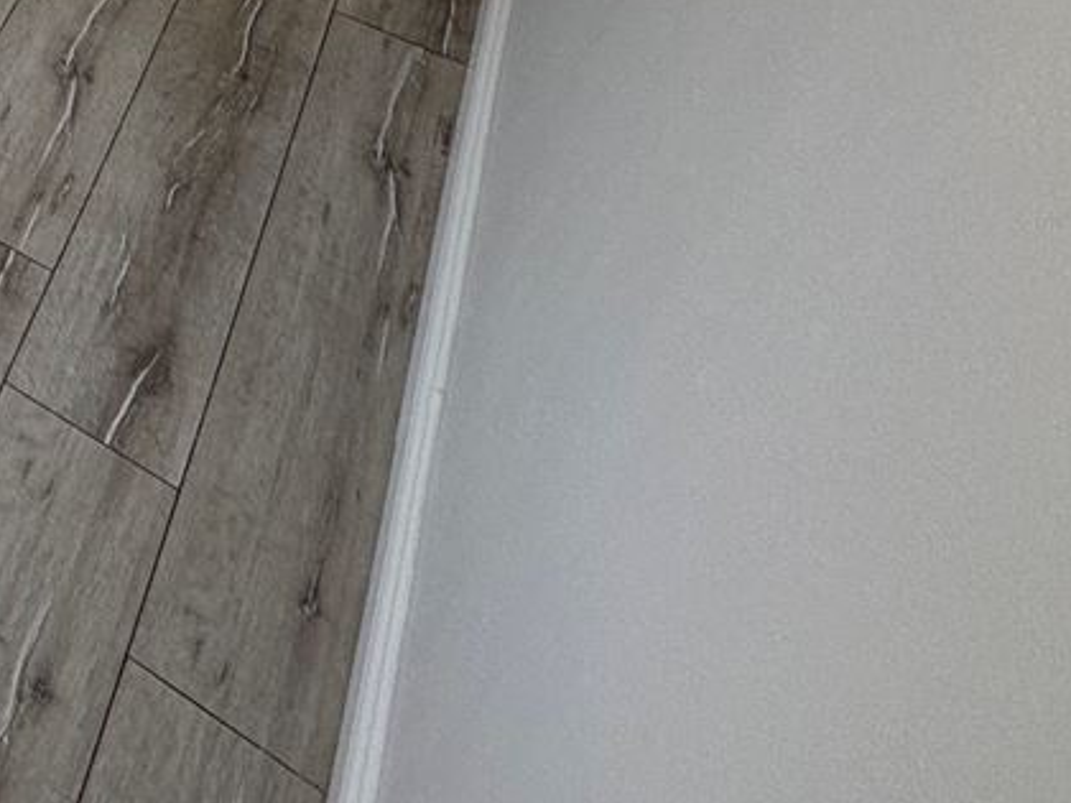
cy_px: -489
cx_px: -701
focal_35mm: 48
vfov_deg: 22.8
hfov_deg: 24.8
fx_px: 1485
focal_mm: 2.22
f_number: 2.2
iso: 40
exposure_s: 1/99
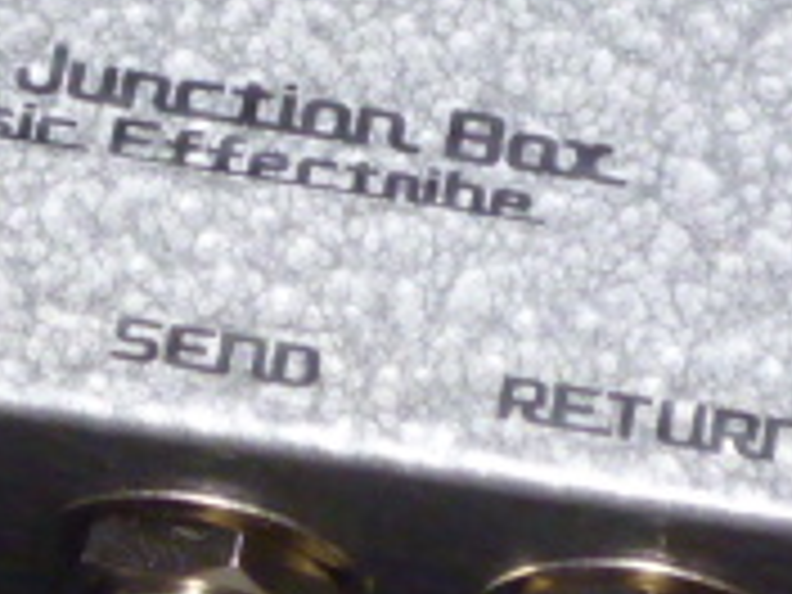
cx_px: -94
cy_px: -108
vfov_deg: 4.2
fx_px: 8168
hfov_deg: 5.5
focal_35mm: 357
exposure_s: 1/50
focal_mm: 8.8
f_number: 4.3
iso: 200
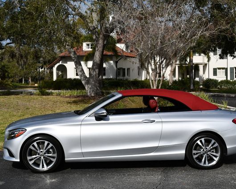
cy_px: 95
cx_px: 128
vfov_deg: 25.8
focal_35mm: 59
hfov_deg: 31.9
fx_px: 412
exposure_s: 1/400
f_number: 10
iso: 100
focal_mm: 26
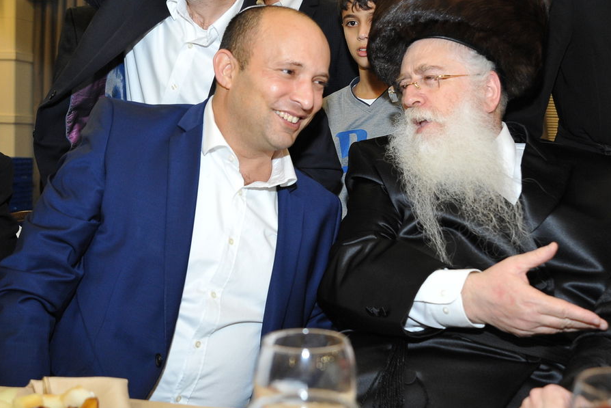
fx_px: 849
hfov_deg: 39.2
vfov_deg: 27.0
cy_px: 170
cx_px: 397
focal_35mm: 50
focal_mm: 32
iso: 1600
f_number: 4
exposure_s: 1/125
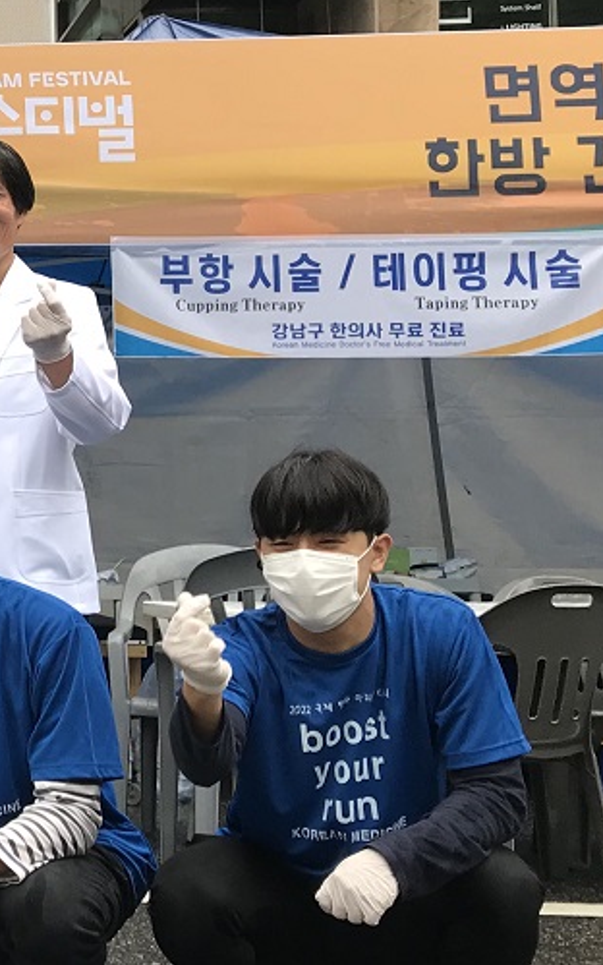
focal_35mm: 72
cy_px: 329
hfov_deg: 15.6
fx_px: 1893
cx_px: -475
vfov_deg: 28.4
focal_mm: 3.99
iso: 25
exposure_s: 1/60
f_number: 1.8
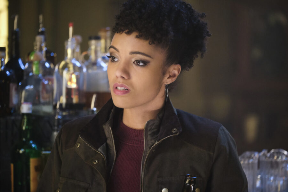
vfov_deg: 6.5
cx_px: 144
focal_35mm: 210
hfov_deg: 9.8
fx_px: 1680
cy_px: 96
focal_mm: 140
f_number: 2.8
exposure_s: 1/80
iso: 4000
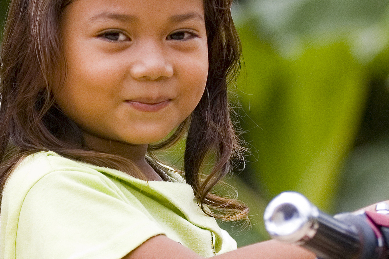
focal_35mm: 350
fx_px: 3780
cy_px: 177
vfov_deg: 3.9
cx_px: 114
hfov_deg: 5.9
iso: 400
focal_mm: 90
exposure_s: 1/2000
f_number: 2.8
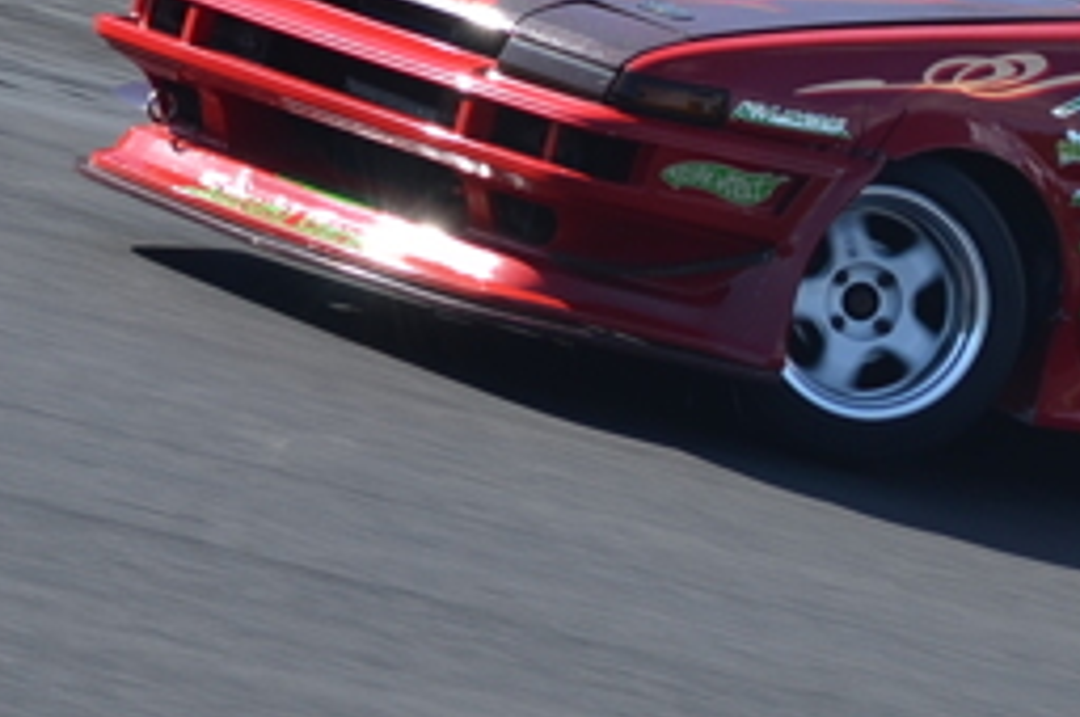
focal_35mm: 450
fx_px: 13483
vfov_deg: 3.0
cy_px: 118
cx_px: 1038
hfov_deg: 4.6
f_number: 7.1
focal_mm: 75
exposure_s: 1/320
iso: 100
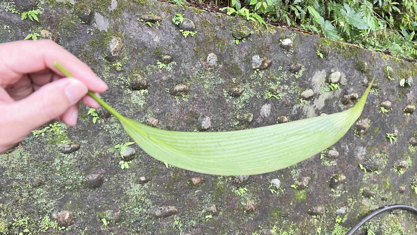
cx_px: 212
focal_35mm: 29
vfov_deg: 40.2
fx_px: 321
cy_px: 123
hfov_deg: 66.1
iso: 125
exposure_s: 1/83
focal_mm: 5.7
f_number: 1.5
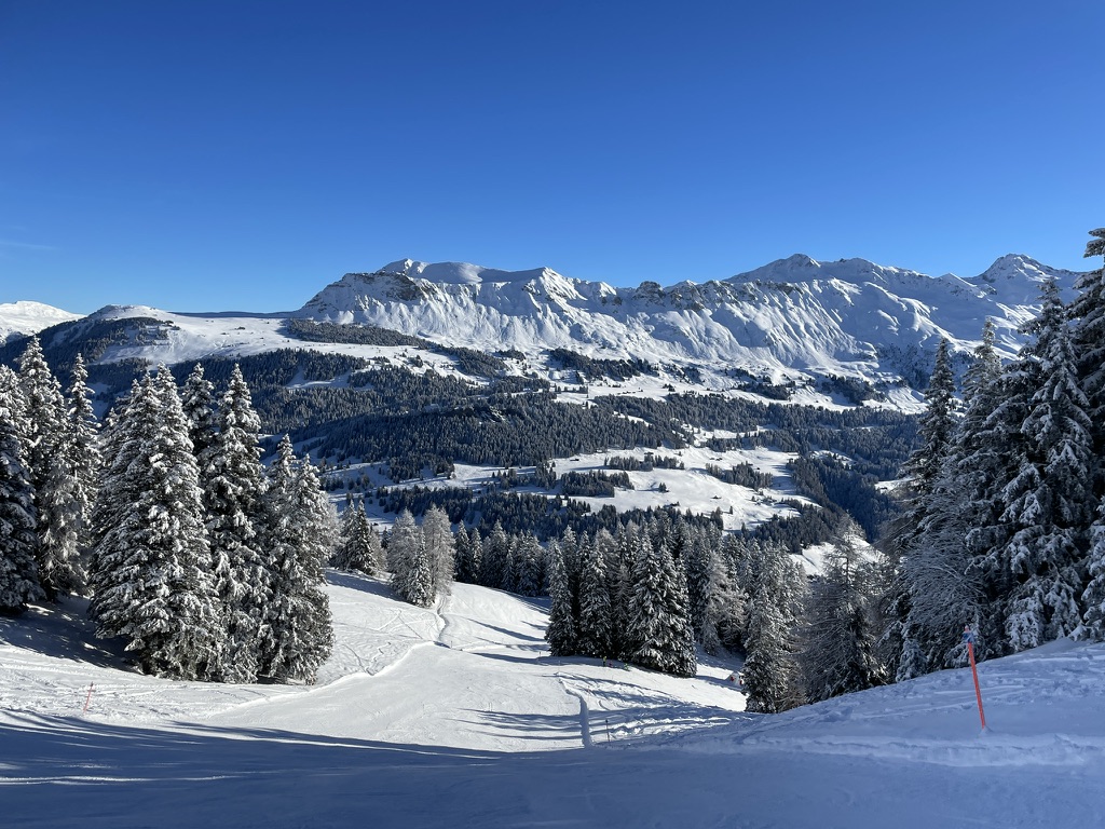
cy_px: 414
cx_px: 552
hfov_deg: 67.3
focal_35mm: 26
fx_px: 830
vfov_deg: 53.1
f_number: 1.6
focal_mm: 4.2
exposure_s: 1/5291
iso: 32
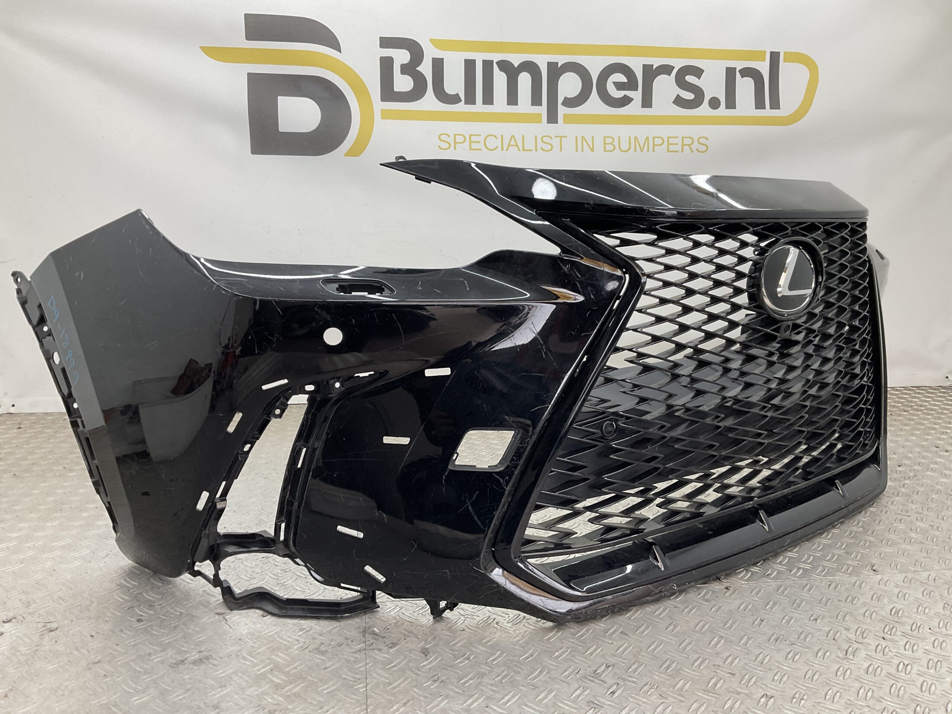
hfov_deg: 61.7
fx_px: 798
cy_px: 357
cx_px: 476
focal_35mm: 29
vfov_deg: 48.2
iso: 32
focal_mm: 3
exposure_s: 1/120
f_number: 1.8
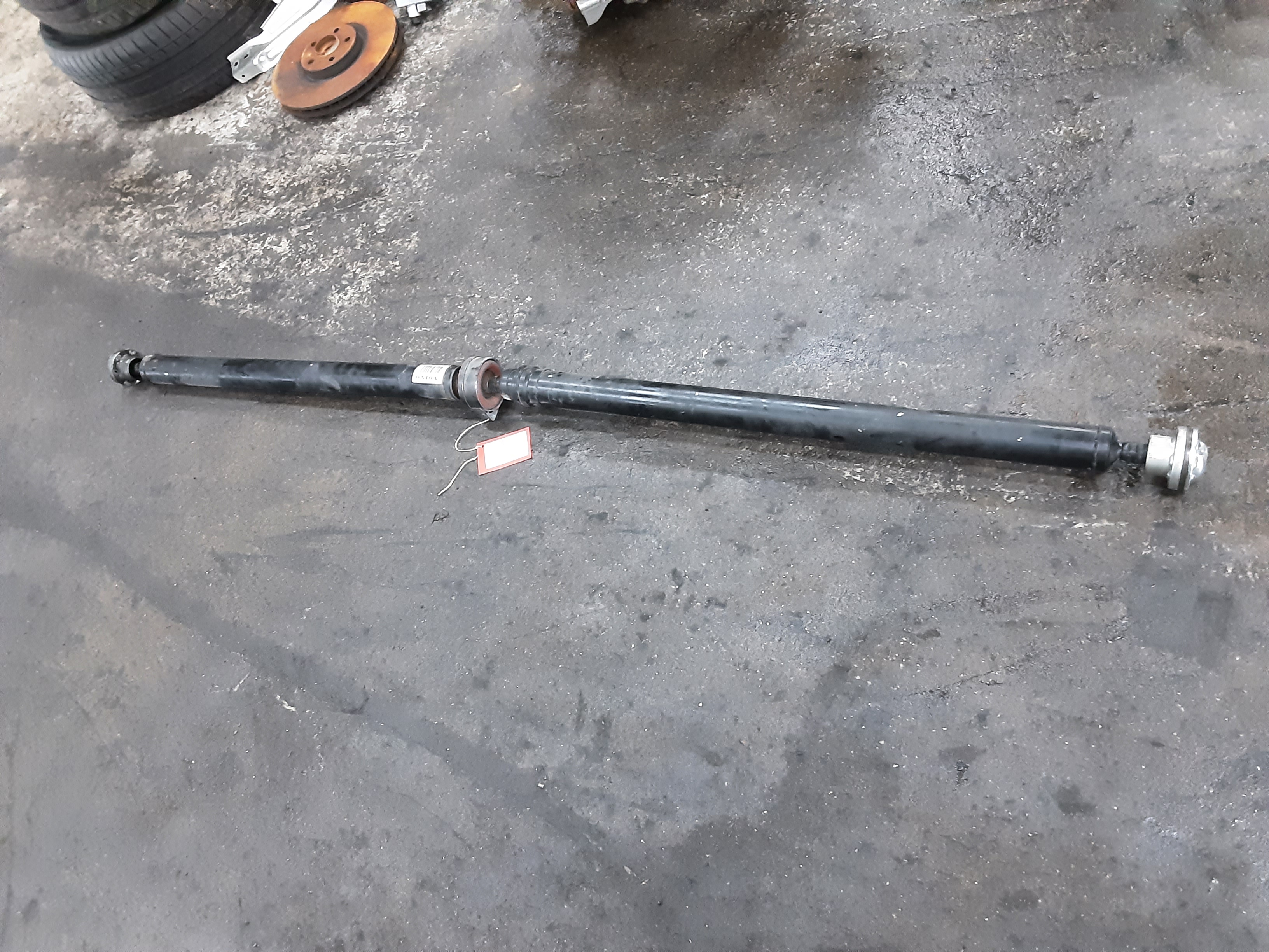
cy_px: 476
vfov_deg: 51.4
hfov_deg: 65.3
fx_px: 990
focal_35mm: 27
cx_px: 634
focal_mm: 2.91
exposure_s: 1/20
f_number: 1.9
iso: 400
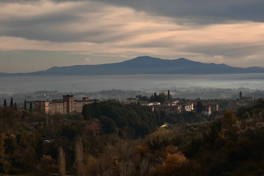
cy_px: 88
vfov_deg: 13.8
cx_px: 132
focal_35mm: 99
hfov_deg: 20.6
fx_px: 726
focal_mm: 66
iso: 160
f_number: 11
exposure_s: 1/400
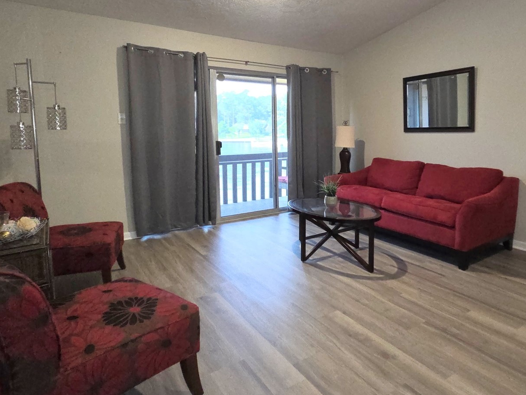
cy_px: 159
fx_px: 334
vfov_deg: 60.6
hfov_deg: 74.9
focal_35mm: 22
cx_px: 333
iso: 320
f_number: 2.2
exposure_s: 1/60
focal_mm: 2.2
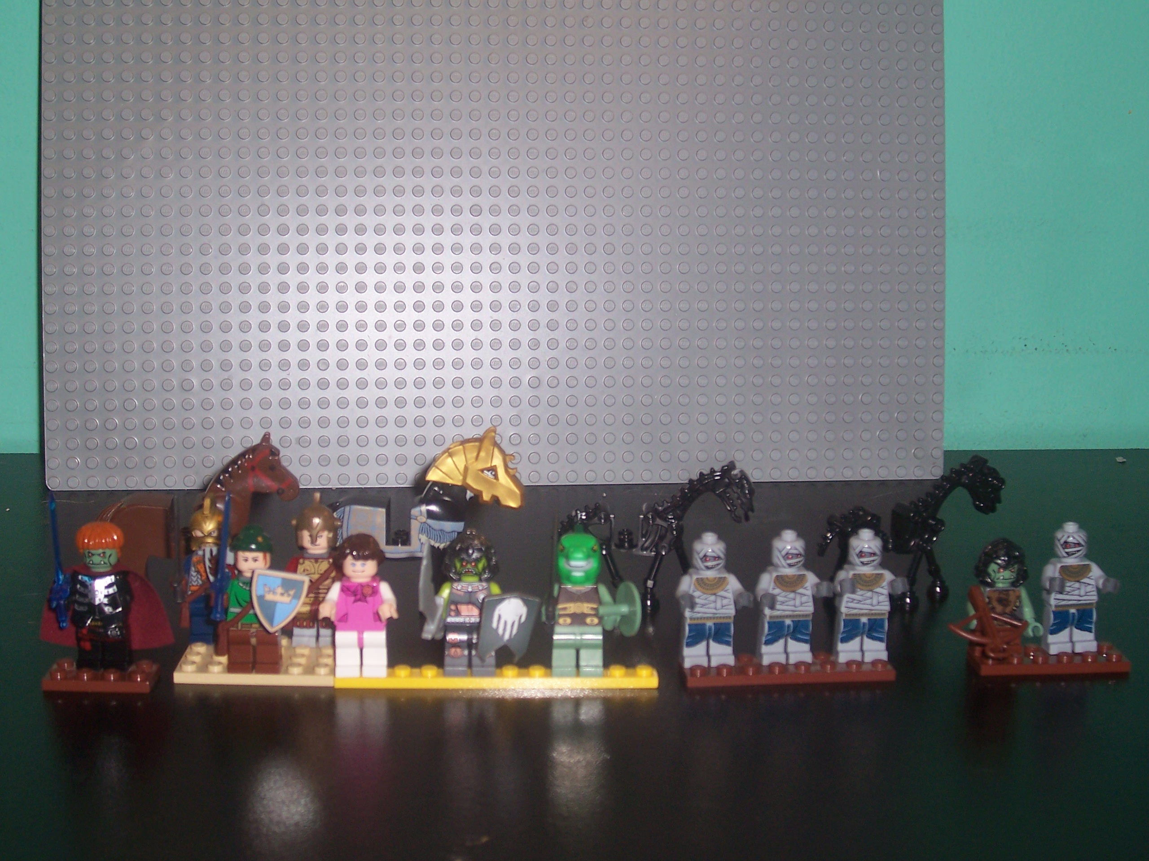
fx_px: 1759
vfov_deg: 27.5
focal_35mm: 53
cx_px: 574
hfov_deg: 36.2
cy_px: 430
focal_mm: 8.6
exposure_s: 1/60
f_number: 3.4
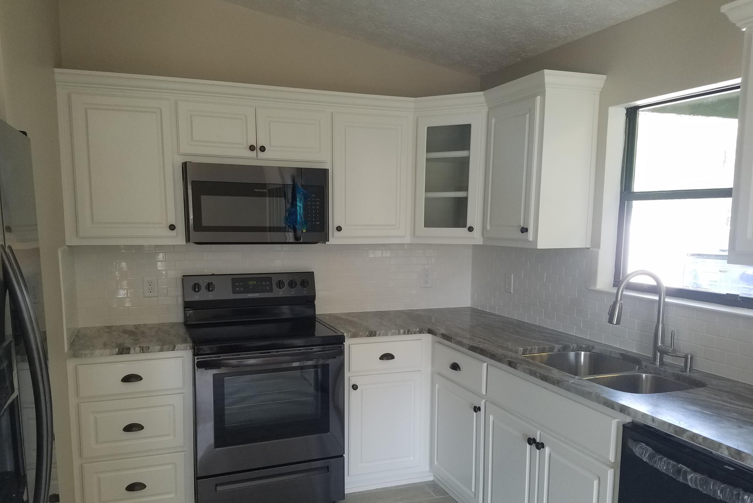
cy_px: 286
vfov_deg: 46.3
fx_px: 586
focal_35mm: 28
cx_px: 366
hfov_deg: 65.5
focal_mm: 4.2
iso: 125
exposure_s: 1/60
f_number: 1.7
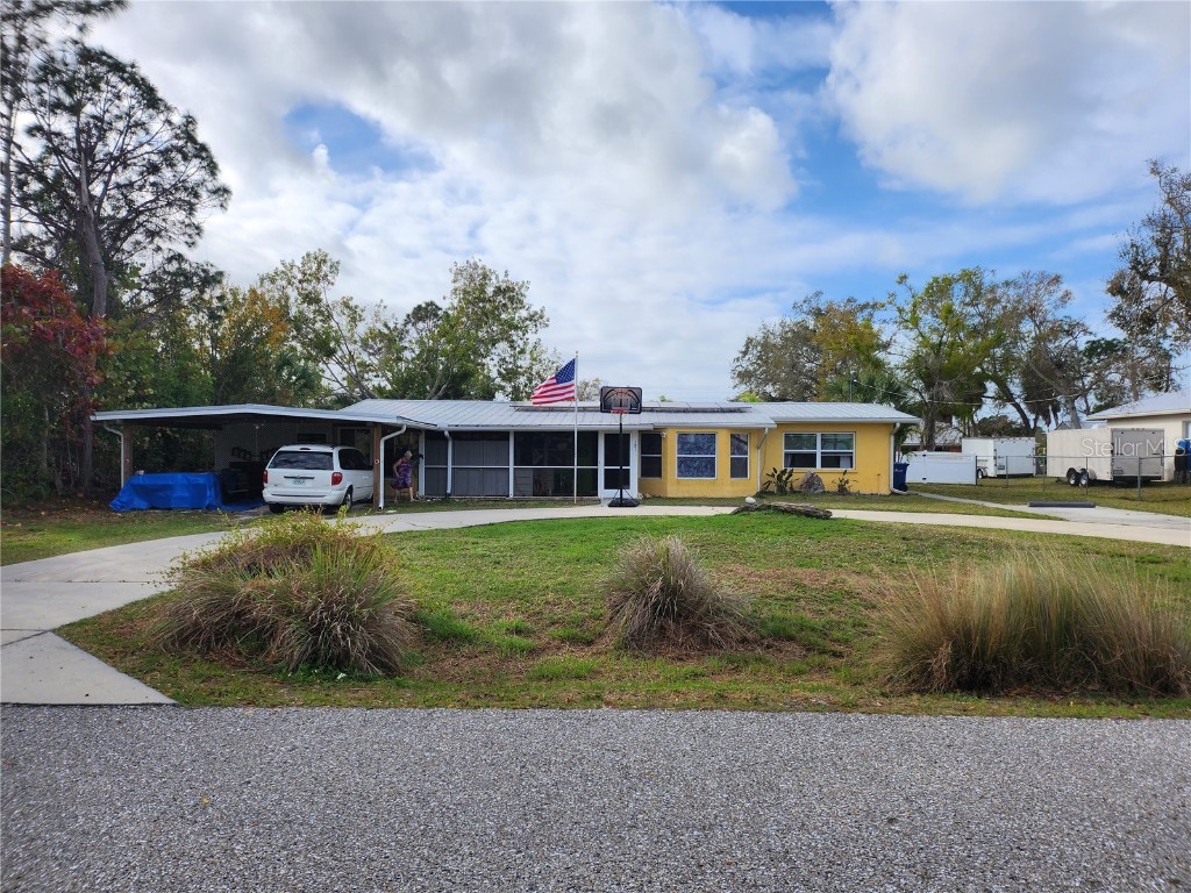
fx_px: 826
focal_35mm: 24
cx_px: 596
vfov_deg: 56.8
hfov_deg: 71.6
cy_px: 446
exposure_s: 1/4679
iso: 50
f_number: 1.8
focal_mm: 5
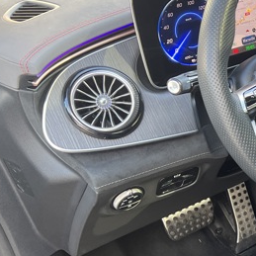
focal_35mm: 71
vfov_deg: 24.1
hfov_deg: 20.8
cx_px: 381
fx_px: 594
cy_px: 182
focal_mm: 5.7
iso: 100
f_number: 1.5
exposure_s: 1/121
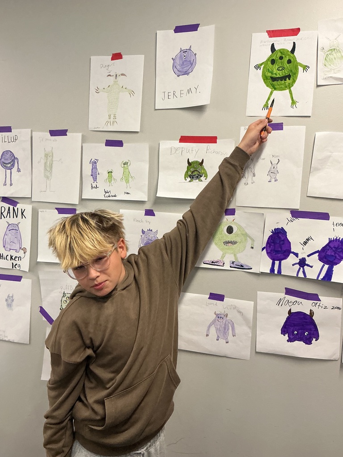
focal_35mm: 29
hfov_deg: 48.2
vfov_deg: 61.7
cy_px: 228
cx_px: 172
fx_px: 383
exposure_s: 1/60
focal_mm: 3
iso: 160
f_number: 1.8
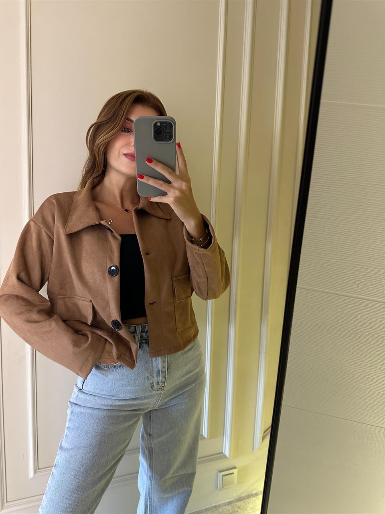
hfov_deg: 56.8
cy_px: 257
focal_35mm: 24
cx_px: 192
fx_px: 356
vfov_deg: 71.6
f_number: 1.78
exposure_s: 1/50
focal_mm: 6.86
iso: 320
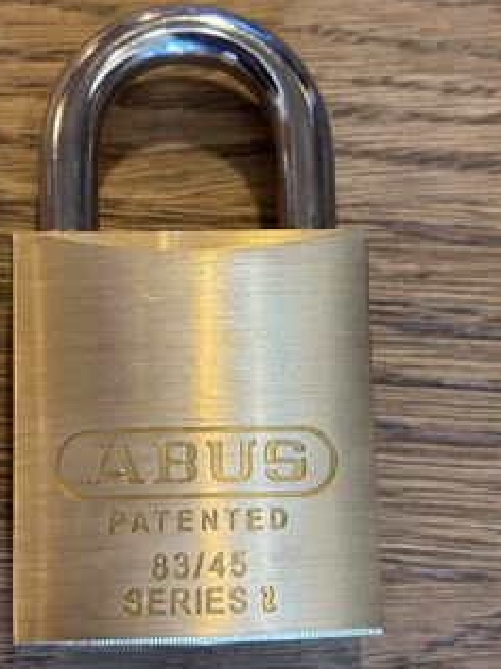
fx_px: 1274
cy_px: 348
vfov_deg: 29.4
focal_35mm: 66
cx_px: 229
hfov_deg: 22.2
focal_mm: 5.96
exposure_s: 1/40
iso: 160
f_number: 1.6
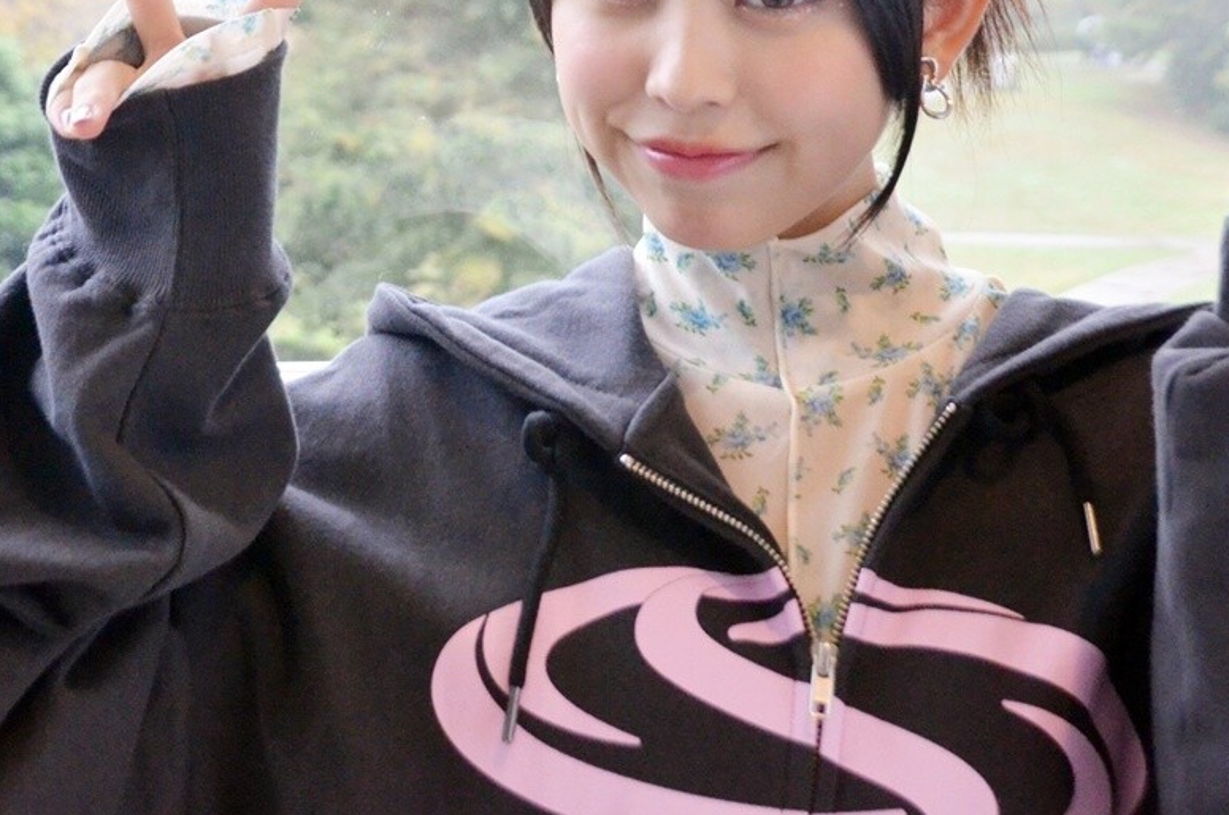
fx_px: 2215
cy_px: 188
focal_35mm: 65
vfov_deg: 20.7
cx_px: 714
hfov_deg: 31.0
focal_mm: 28
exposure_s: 1/250
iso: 2000
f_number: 5.6
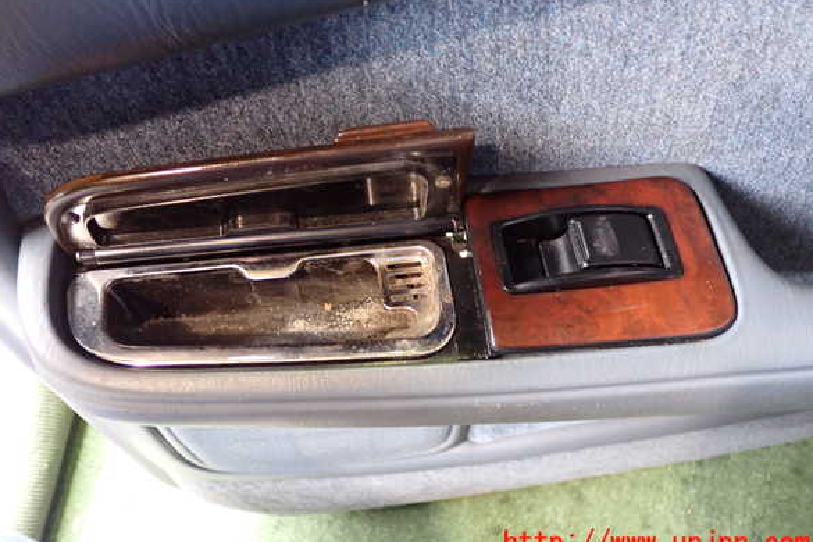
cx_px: 400
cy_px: 249
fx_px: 723
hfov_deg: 58.7
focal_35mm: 32
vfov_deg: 41.1
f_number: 2.3
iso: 800
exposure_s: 1/30
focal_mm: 5.4
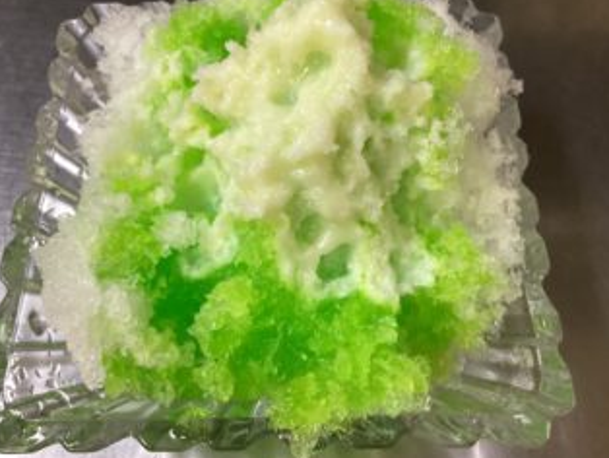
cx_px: 315
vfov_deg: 38.6
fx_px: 651
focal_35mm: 37
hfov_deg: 50.1
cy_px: 199
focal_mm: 3.3
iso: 160
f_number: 2.4
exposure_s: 1/60
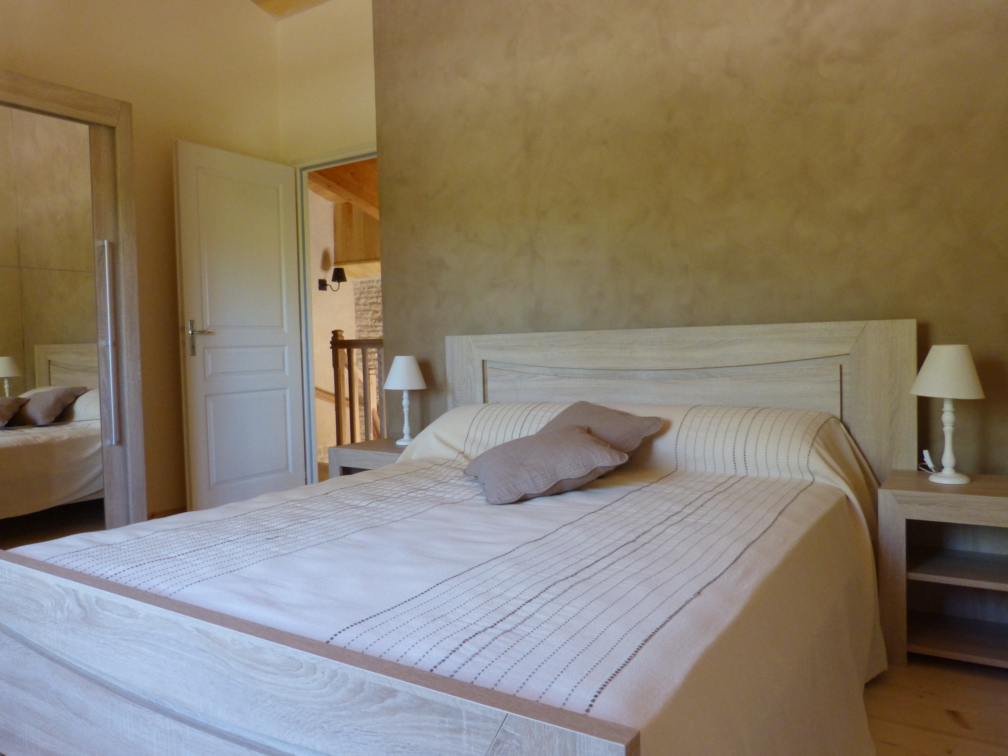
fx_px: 728
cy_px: 378
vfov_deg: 54.9
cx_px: 504
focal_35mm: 25
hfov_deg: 69.4
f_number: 2.8
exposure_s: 1/60
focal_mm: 4.5
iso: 400
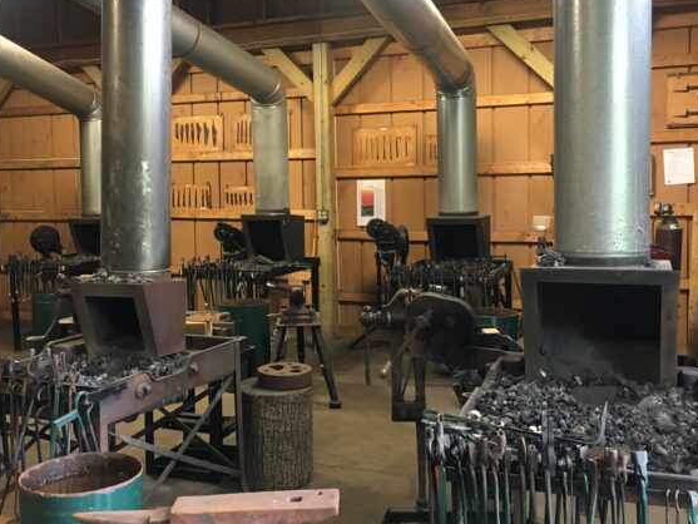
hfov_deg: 46.7
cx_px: 303
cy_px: 233
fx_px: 807
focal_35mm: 40
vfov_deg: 35.9
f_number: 2.2
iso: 160
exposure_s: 1/30
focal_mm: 4.15
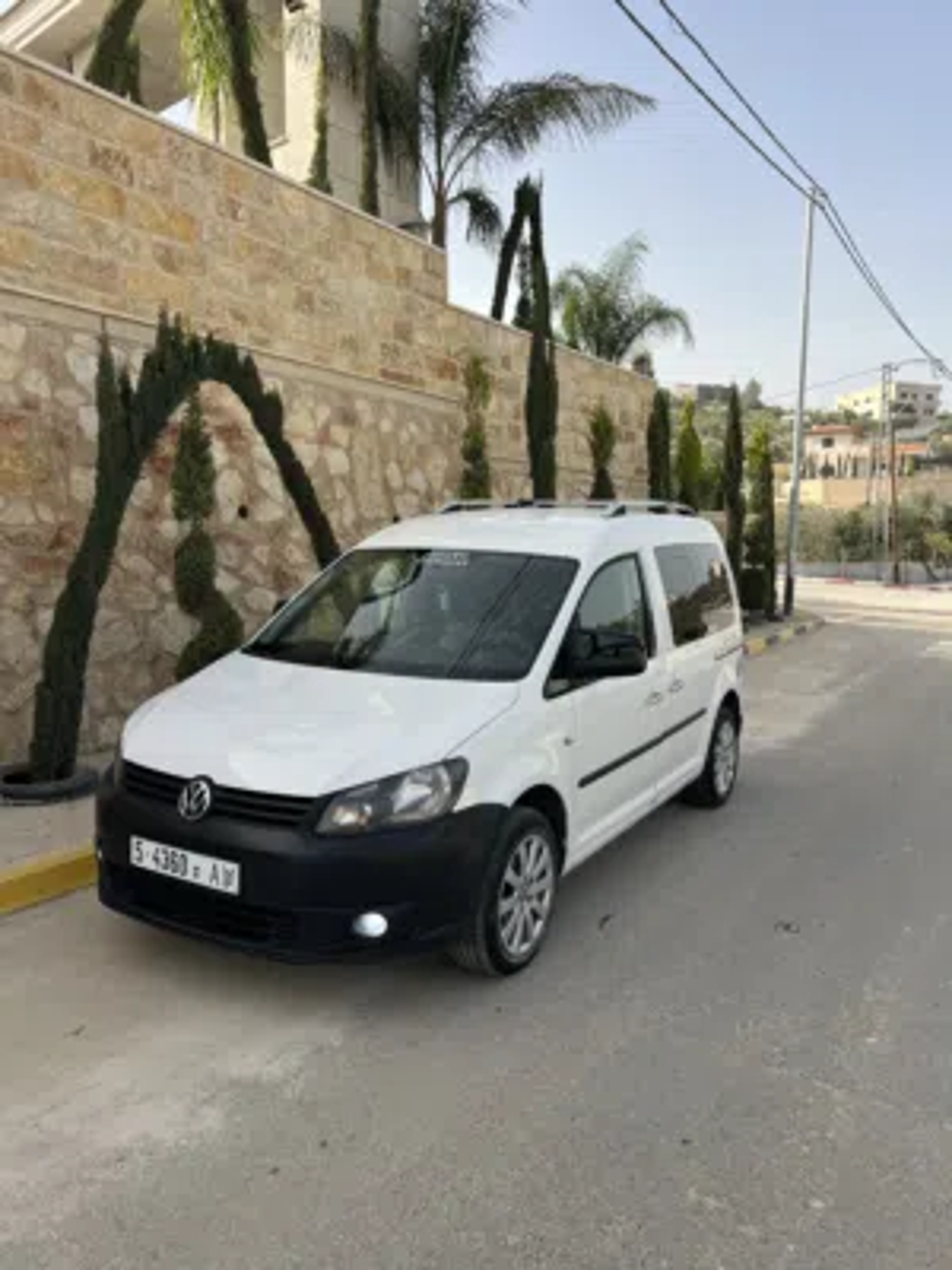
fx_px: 953
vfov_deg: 67.3
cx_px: 476
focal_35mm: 26
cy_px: 635
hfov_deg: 53.1
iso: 50
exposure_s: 1/2571
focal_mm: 5.7
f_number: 1.5
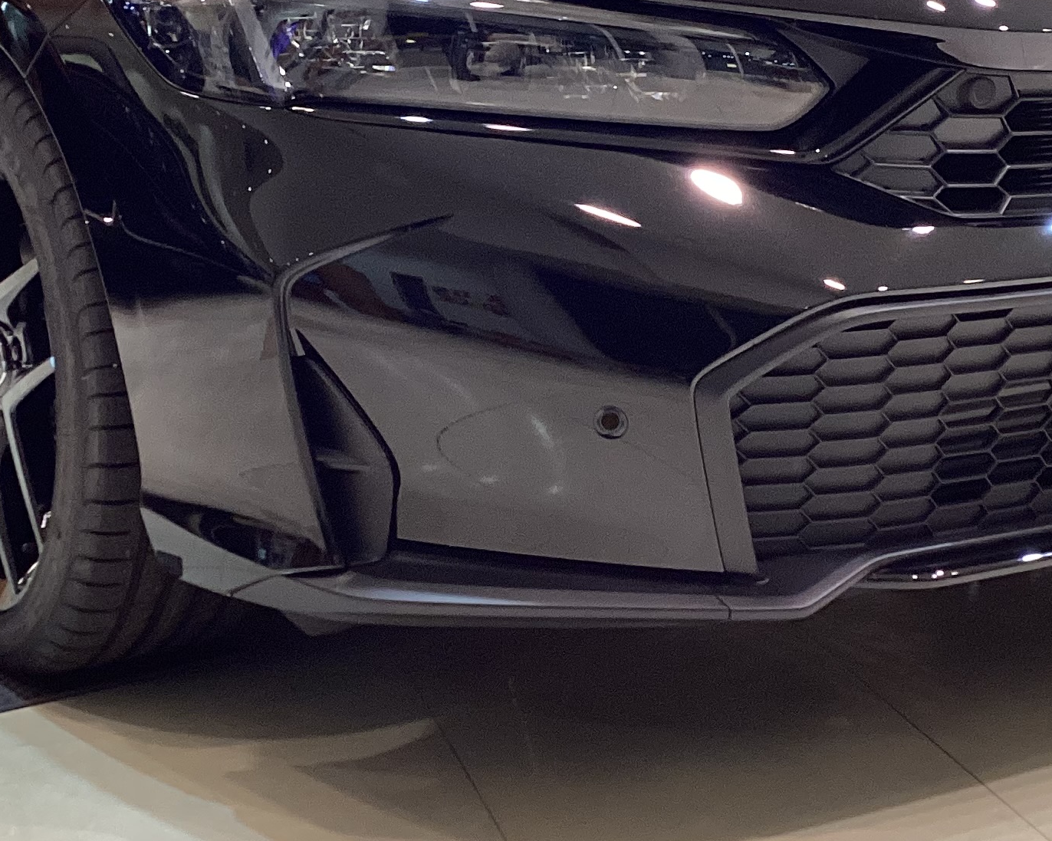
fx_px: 2241
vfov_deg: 21.0
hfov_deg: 26.4
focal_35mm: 72
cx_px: 557
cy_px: 173
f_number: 2.4
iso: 160
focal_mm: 3.3
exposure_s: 1/50
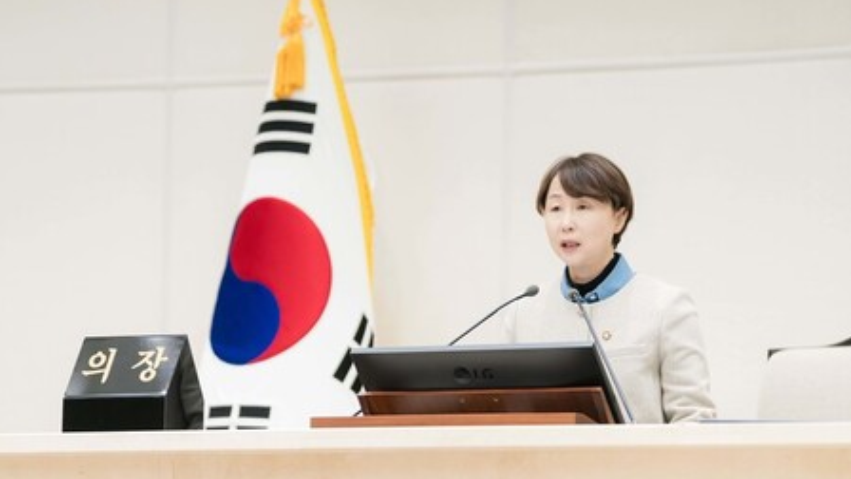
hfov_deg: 13.4
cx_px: 426
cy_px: 217
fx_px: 3610
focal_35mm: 160
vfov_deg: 7.6
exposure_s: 1/250
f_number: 2.8
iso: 3200
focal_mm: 152
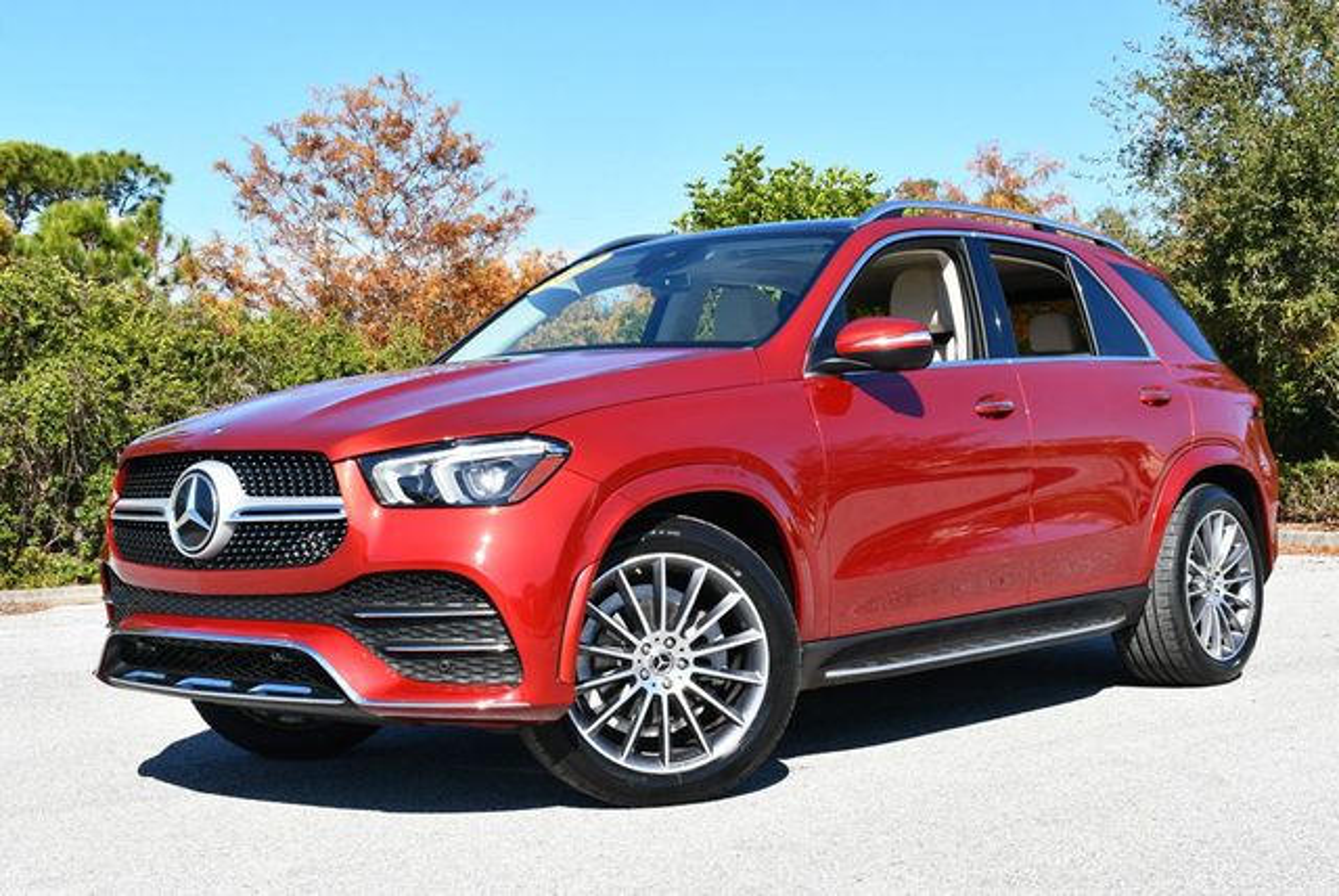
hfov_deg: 38.2
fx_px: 1936
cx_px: 670
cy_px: 448
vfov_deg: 26.0
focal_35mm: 52
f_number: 8
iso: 140
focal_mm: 26
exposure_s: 1/250
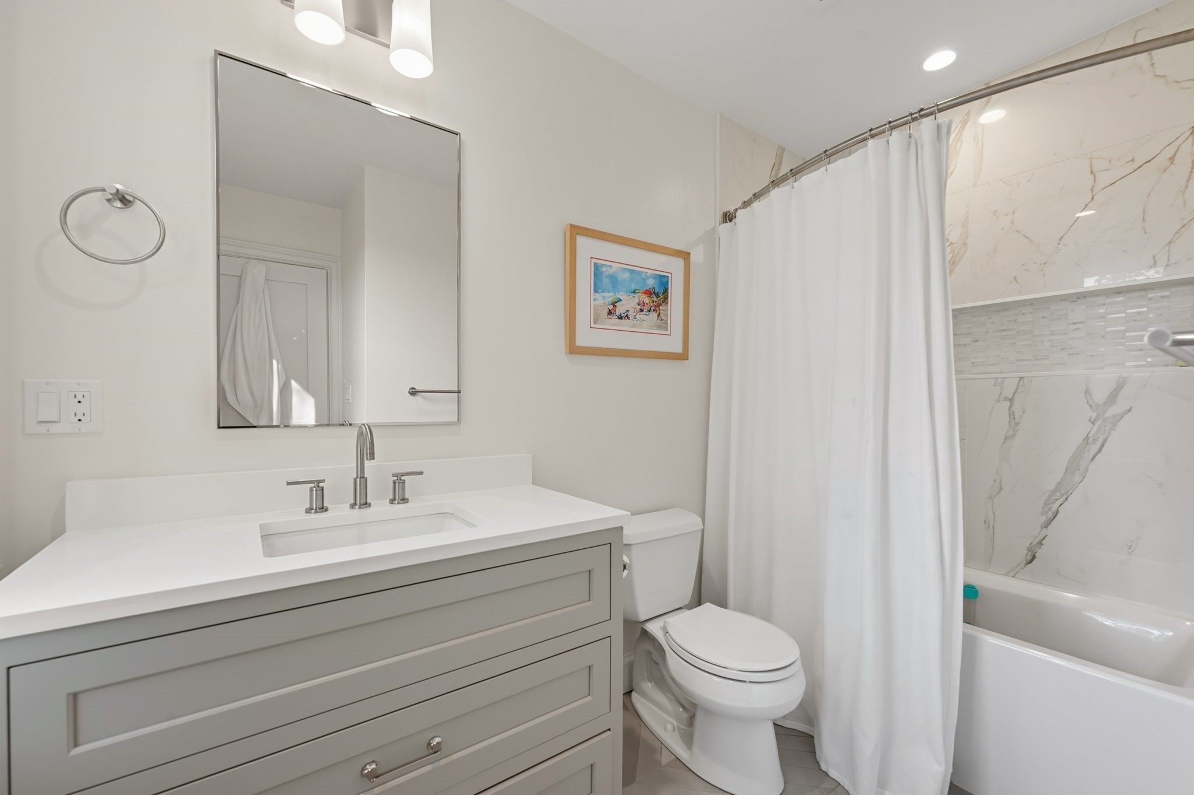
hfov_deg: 104.3
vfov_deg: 81.1
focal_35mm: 14
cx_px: 597
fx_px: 464
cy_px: 398
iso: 100
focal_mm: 14
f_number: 8
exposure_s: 1/8
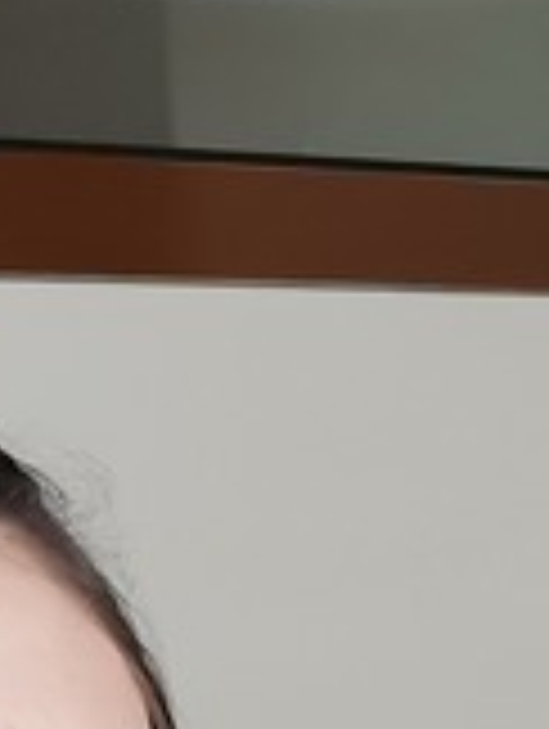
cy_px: 1636
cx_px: 997
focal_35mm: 178
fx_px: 3754
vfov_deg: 10.0
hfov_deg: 8.1
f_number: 1.8
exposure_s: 1/50
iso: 320
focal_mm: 4.75
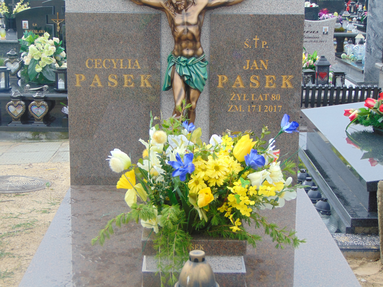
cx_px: 192
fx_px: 786
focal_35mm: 71
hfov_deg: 27.4
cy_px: 144
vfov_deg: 20.7
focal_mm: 12.8
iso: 80
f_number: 3.7
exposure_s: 1/320
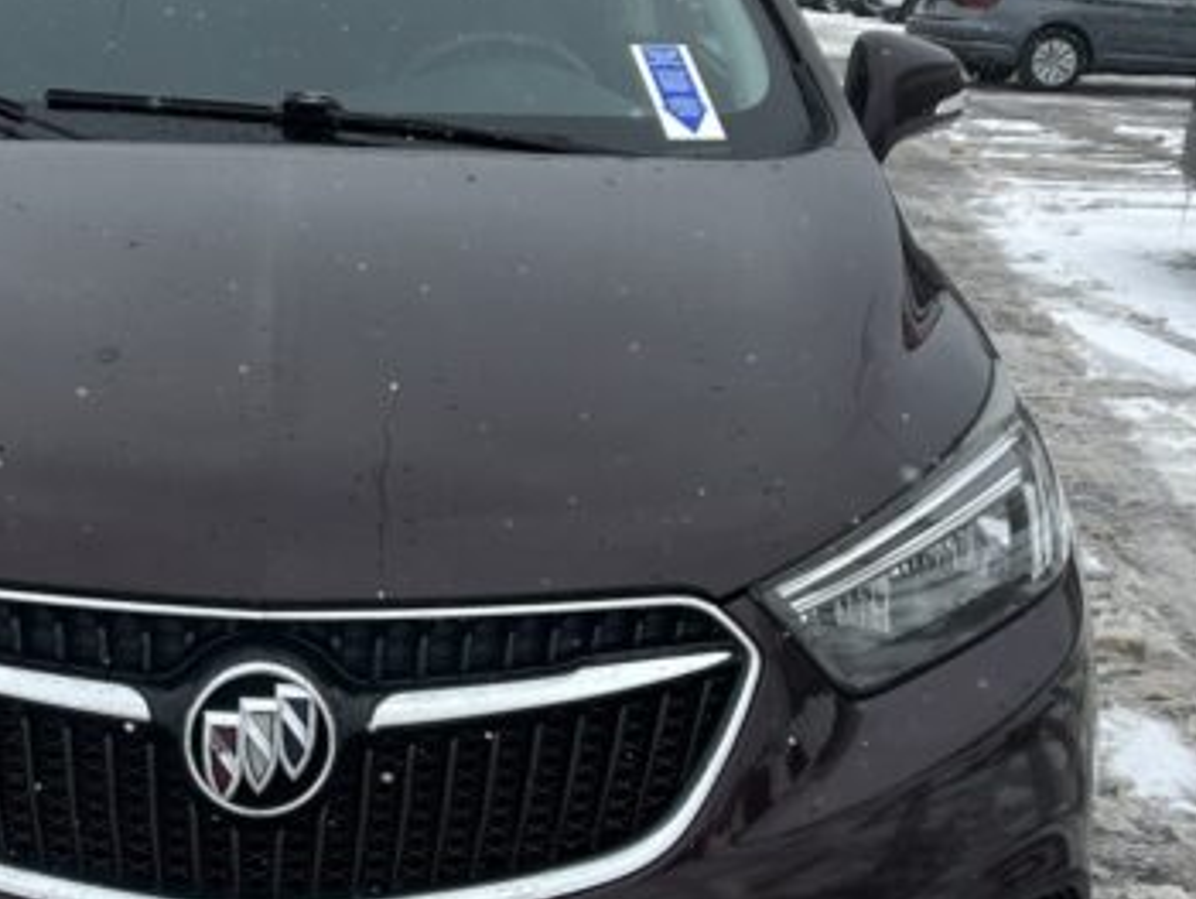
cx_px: 239
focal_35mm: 76
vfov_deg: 19.4
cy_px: 414
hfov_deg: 25.2
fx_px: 2628
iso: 50
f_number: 1.5
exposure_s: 1/1838
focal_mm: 5.7
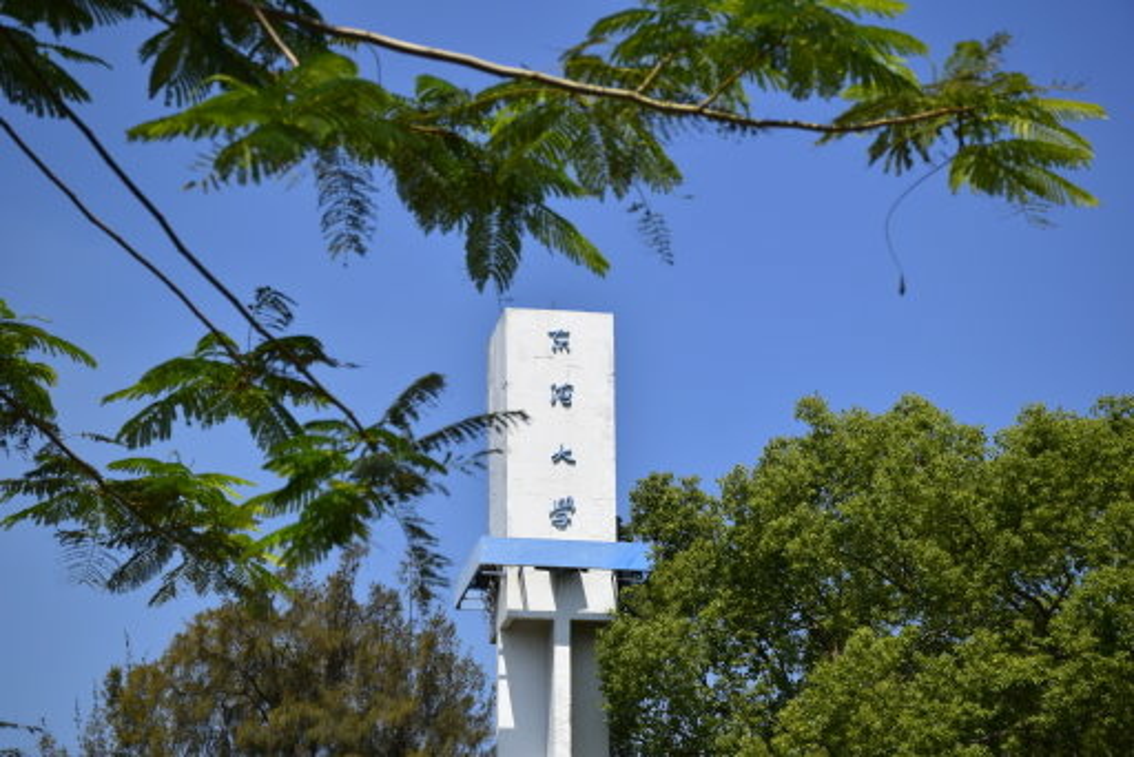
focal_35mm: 84
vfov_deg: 16.3
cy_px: 378
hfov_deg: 24.2
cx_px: 567
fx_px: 2647
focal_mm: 56
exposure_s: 1/500
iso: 100
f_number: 8
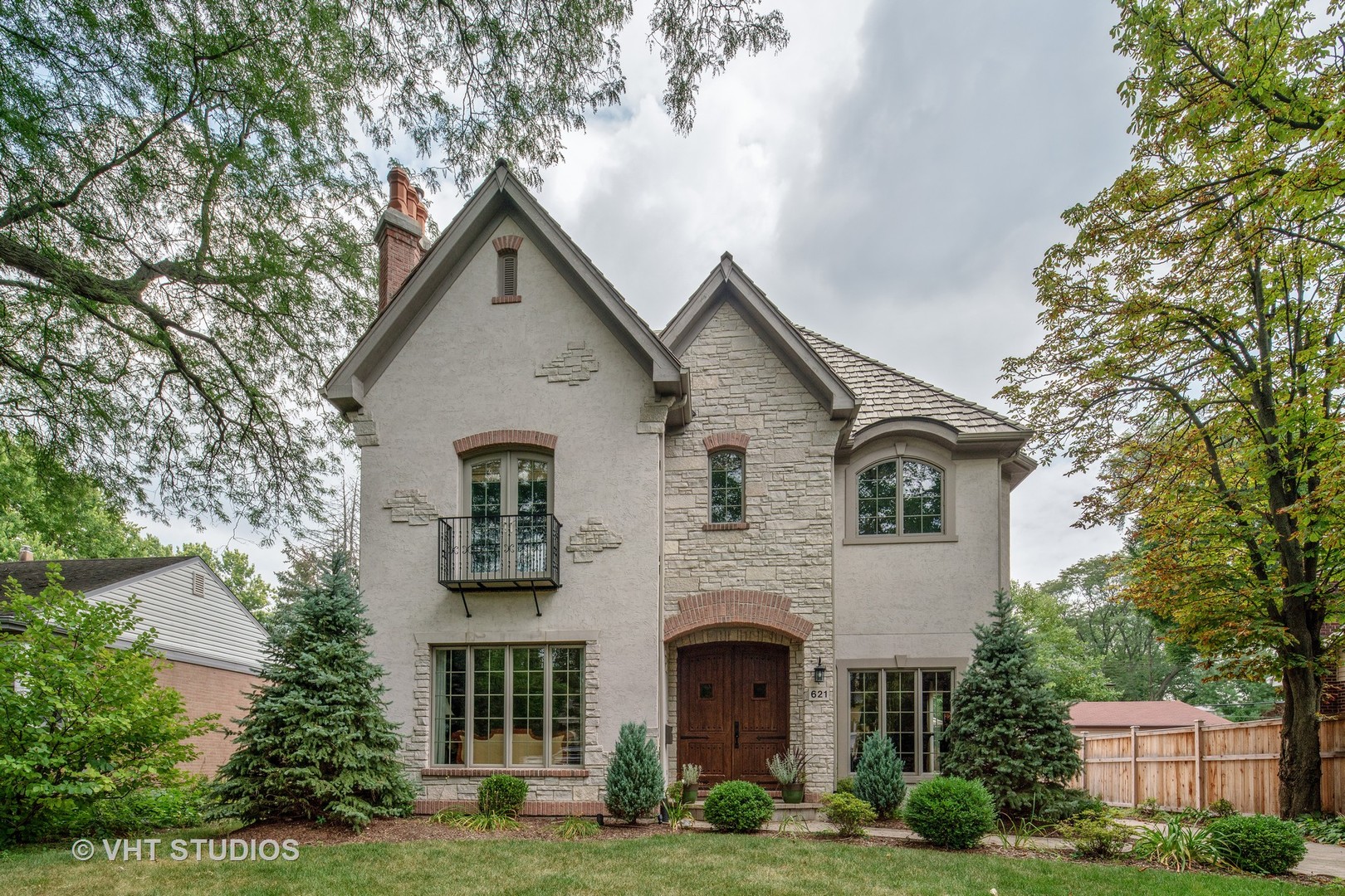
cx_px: 672
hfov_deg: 93.3
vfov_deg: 70.4
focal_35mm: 17
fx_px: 635
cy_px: 448
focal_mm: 17
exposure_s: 1/100
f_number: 16
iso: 500
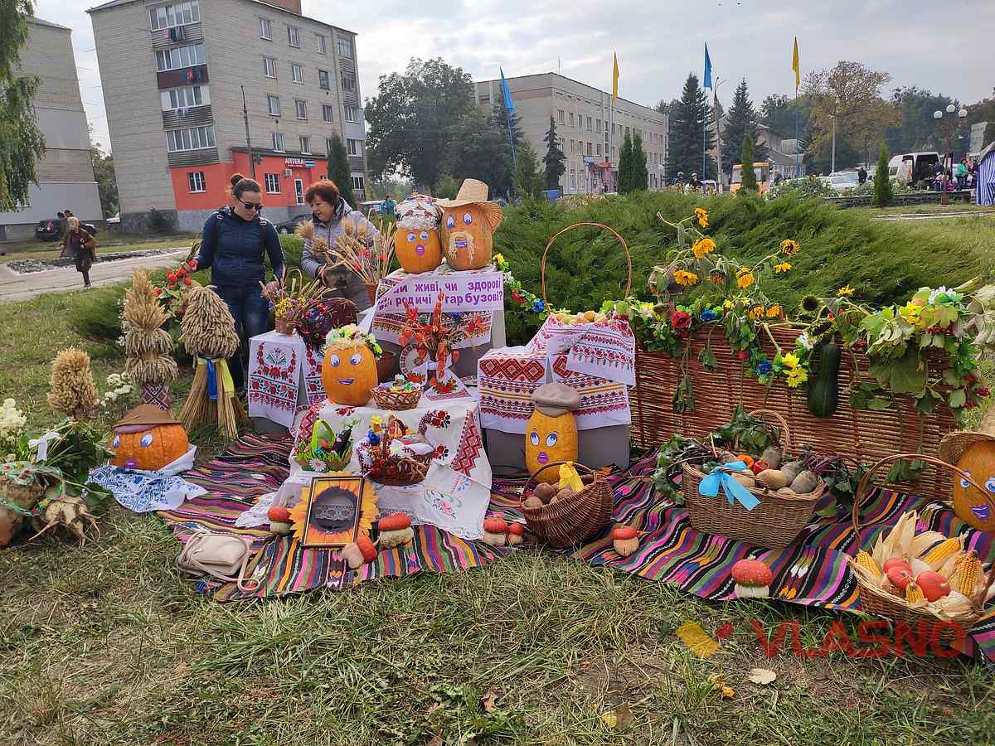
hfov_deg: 67.3
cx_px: 498
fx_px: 747
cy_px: 373
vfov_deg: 53.1
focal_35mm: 26
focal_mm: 4.77
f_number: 1.75
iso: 112
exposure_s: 1/2409
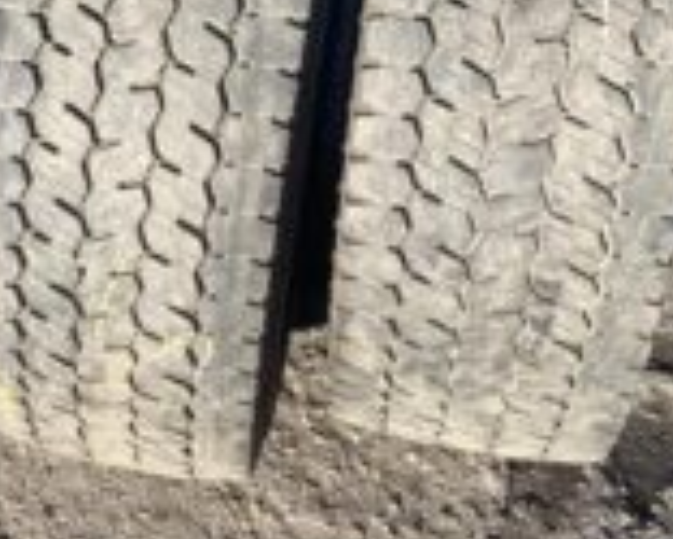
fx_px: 1395
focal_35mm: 70
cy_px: 50
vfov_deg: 21.4
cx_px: 116
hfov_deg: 26.5
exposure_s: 1/1082
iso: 32
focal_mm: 4.25
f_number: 1.8
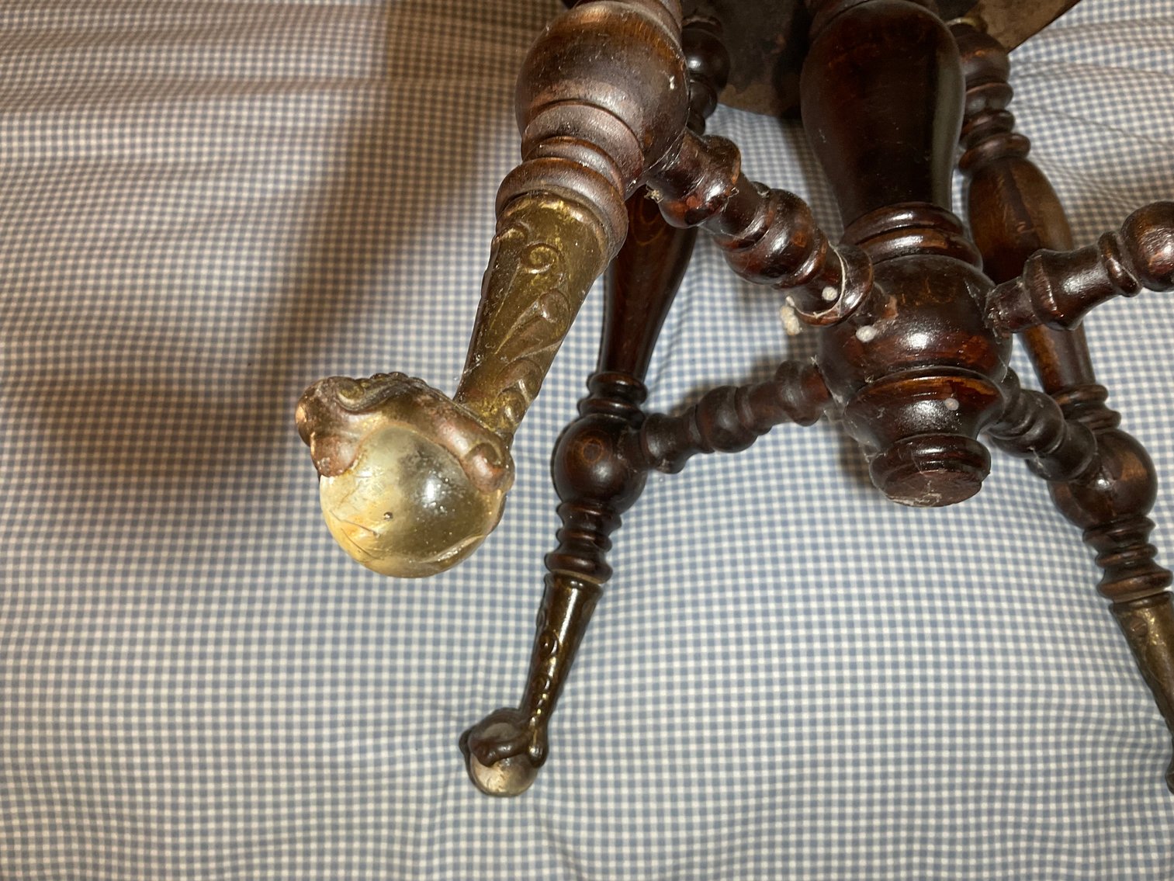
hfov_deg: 61.7
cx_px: 587
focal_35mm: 29
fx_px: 984
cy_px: 440
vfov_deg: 48.2
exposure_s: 1/60
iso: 40
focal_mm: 3
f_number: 1.8
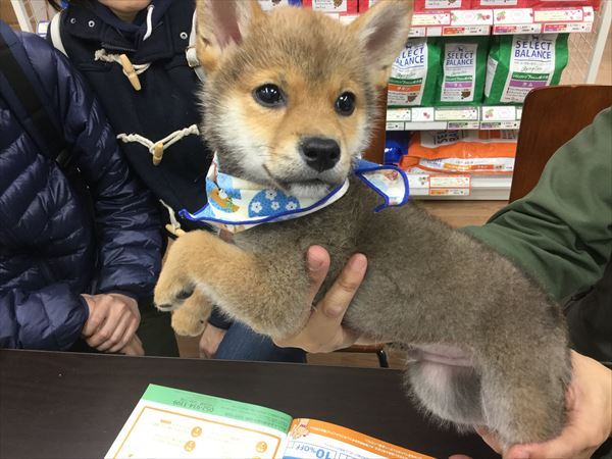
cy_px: 230
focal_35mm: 31
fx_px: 548
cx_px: 306
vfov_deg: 45.4
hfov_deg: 58.4
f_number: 2.4
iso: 64
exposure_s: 1/30
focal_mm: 3.3
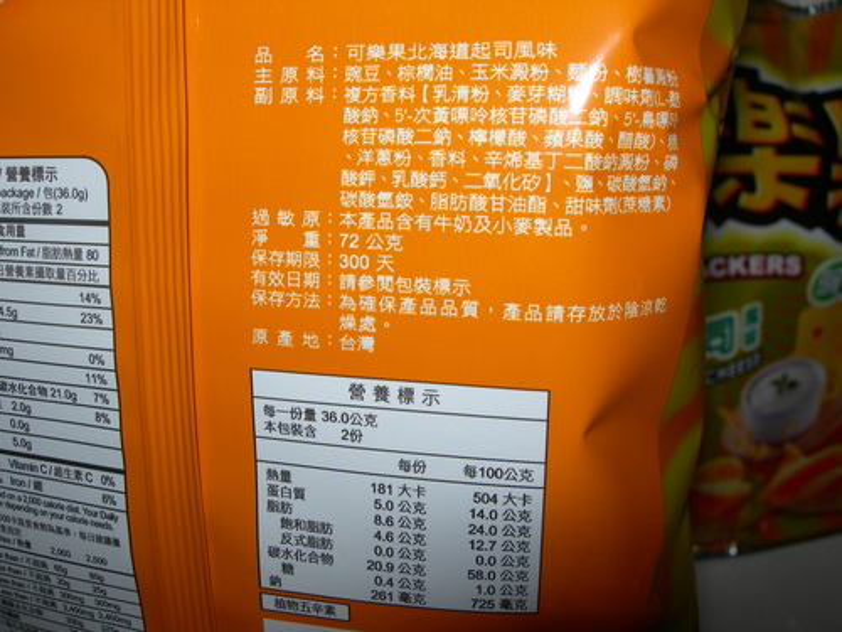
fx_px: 924
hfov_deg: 49.0
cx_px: 421
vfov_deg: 37.7
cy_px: 316
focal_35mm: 38
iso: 50
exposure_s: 1/60.1
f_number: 4.8
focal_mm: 7.8
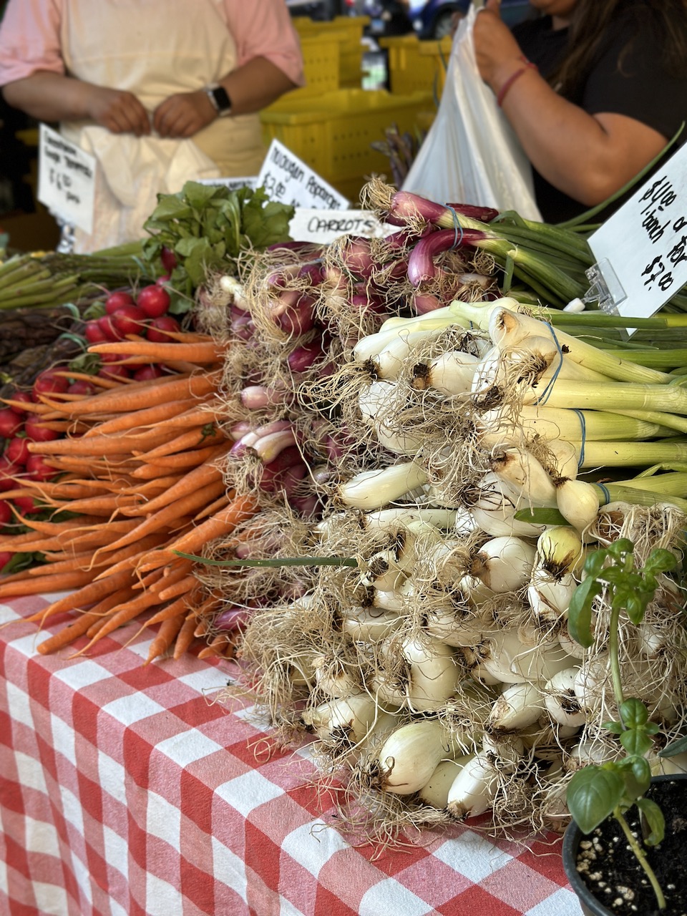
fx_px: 1270
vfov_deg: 39.7
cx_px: 344
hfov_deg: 30.3
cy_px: 458
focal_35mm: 48
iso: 80
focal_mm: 6.86
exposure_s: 1/267
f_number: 1.78
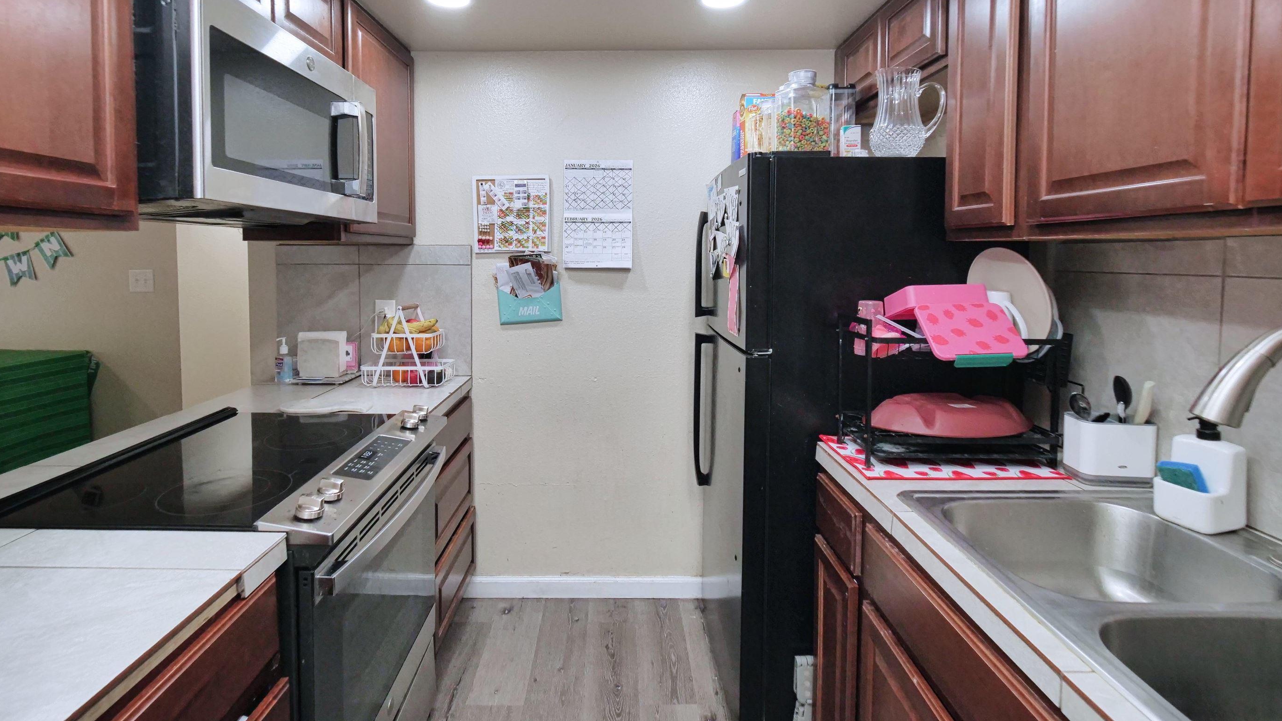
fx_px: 578
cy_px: 281
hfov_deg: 95.9
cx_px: 630
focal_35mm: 17
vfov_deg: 63.2
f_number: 4
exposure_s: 1/160
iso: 800
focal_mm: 7
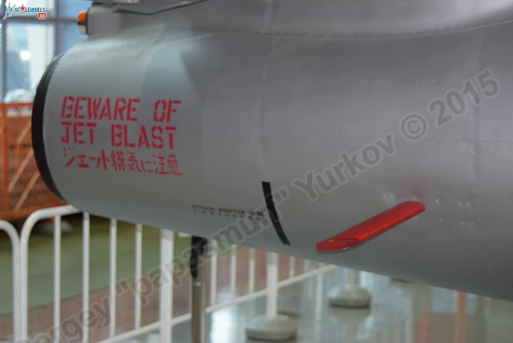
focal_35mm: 82
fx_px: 1176
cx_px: 256
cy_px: 172
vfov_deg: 16.6
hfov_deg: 24.6
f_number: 4.5
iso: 400
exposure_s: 1/30
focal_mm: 55
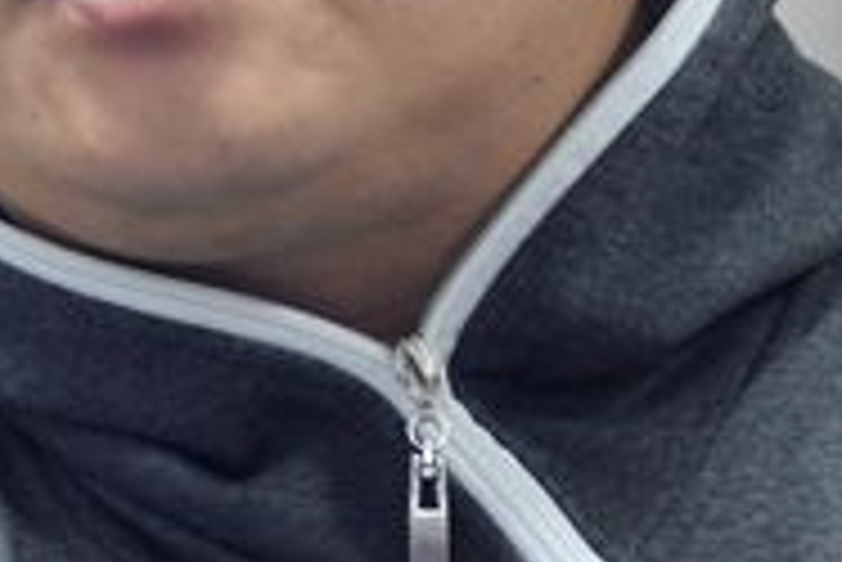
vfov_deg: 2.3
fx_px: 13740
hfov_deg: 3.5
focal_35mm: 587
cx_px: -279
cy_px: -252
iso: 2500
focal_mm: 200
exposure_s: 1/40
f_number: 3.2
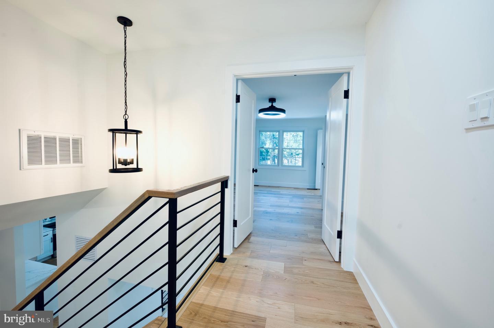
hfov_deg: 104.3
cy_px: 164
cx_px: 247
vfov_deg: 81.1
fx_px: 192
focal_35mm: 14
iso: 100
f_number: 8
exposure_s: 1/3
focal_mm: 14
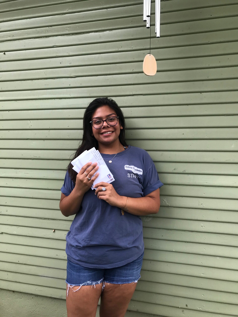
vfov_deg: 63.4
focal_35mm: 28
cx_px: 119
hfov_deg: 49.7
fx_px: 257
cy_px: 158
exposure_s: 1/359
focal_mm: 3.99
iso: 20
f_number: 1.8
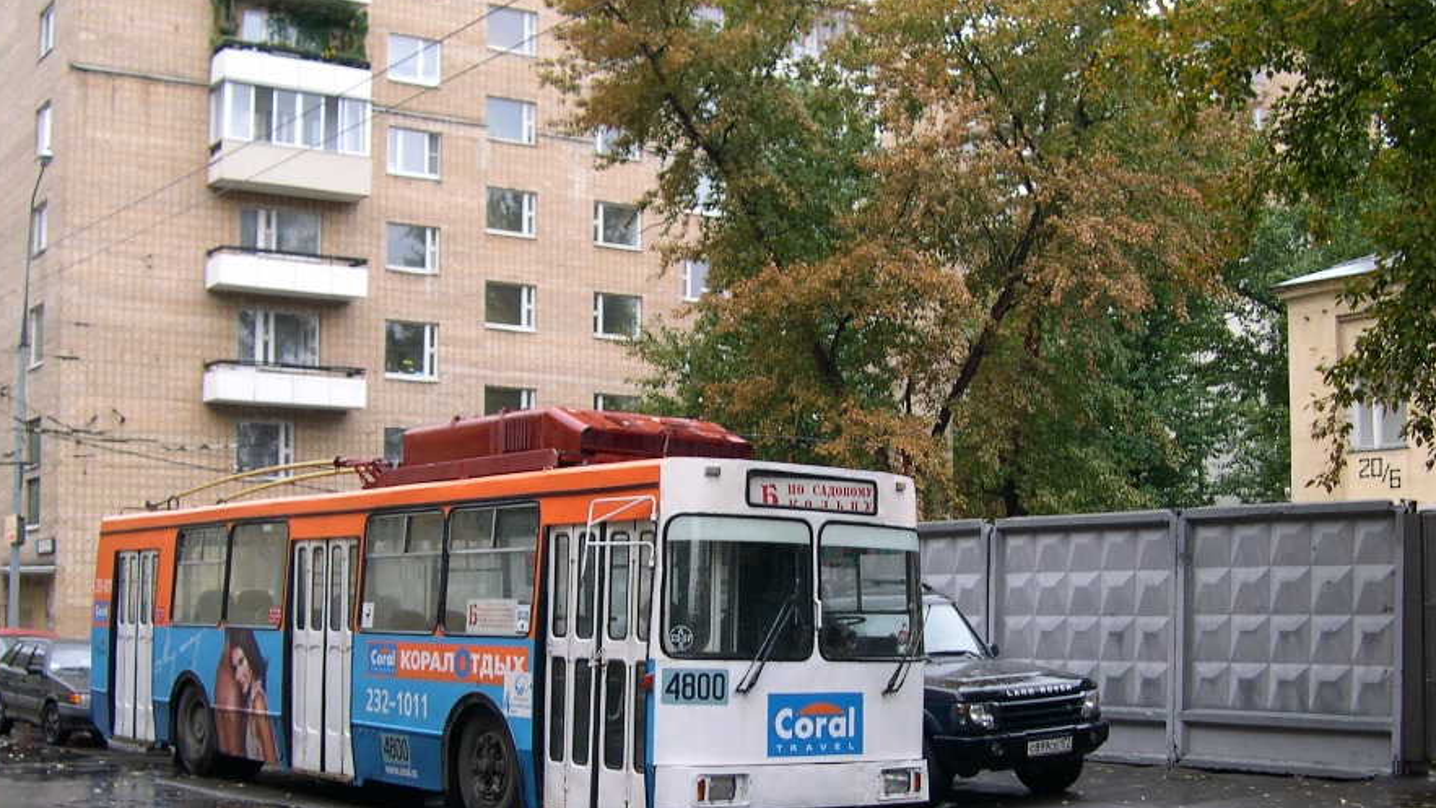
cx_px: 711
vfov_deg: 24.8
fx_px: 1828
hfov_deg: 42.9
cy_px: 540
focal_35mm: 48
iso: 100
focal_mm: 8
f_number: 2.8
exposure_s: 1/46
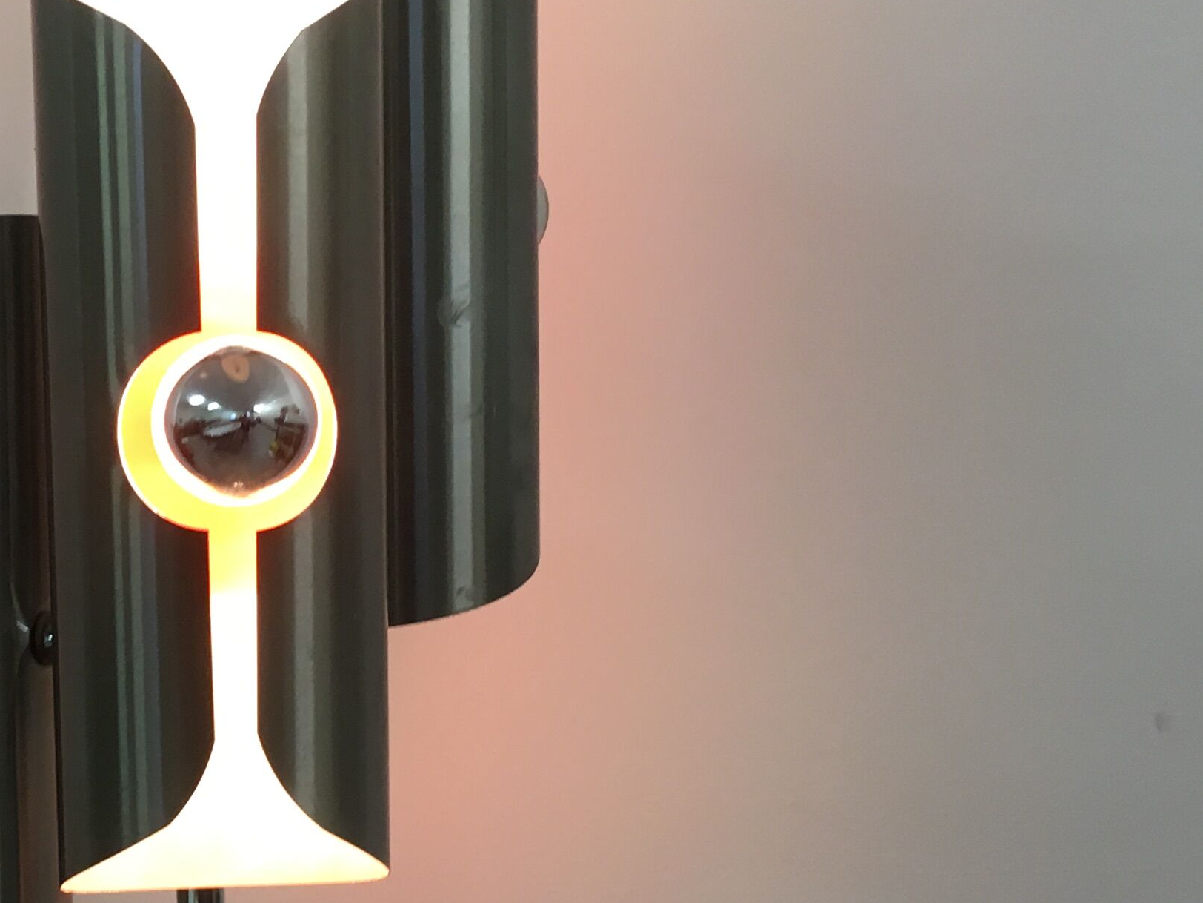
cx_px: 133
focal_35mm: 72
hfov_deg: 26.2
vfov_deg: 20.4
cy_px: 532
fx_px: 2502
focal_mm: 4.15
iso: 64
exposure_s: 1/33
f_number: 2.2
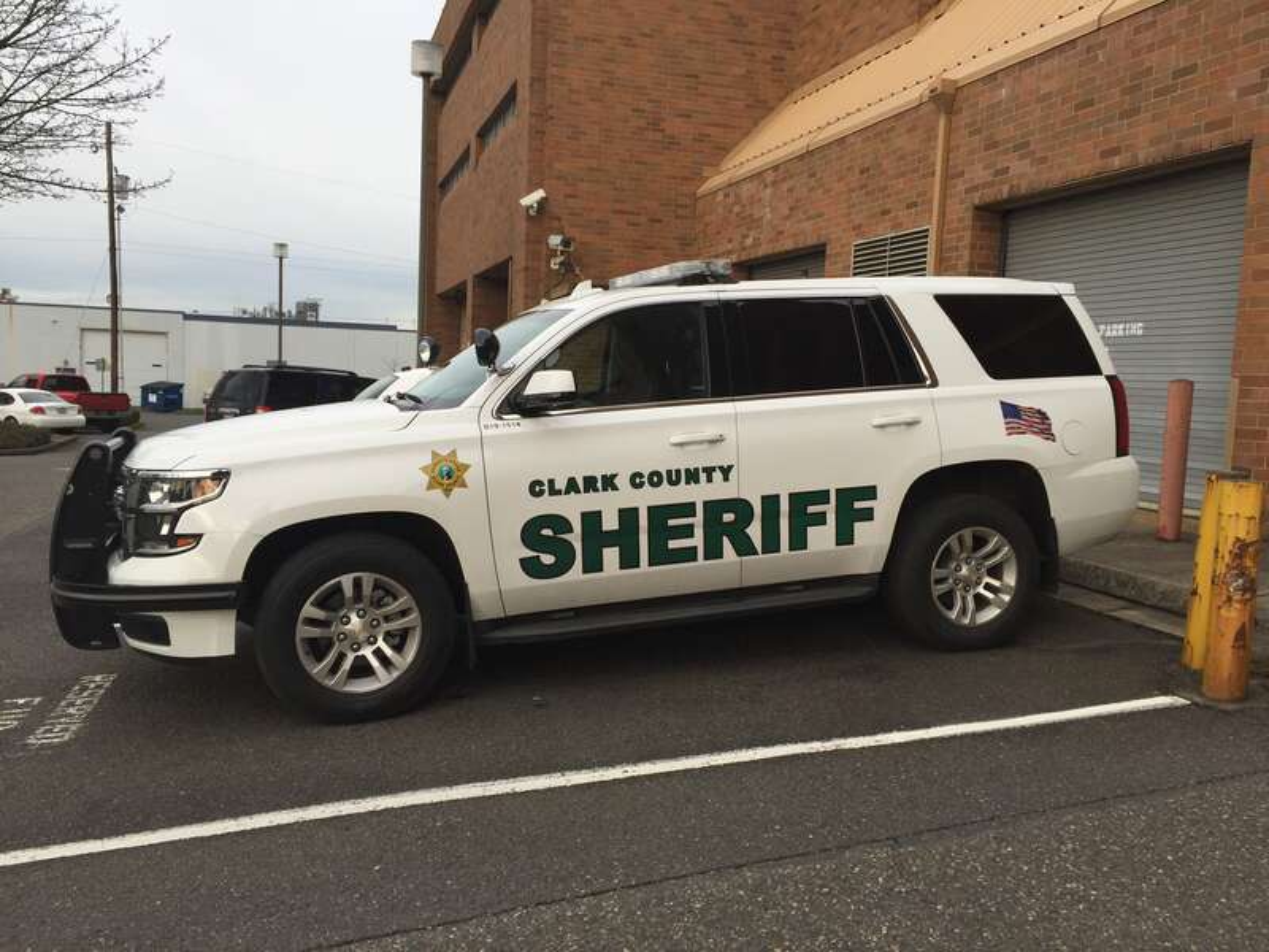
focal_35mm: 29
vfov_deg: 48.2
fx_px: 1063
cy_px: 476
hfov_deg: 61.7
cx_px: 634
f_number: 2.2
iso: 32
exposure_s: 1/332
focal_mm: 4.15
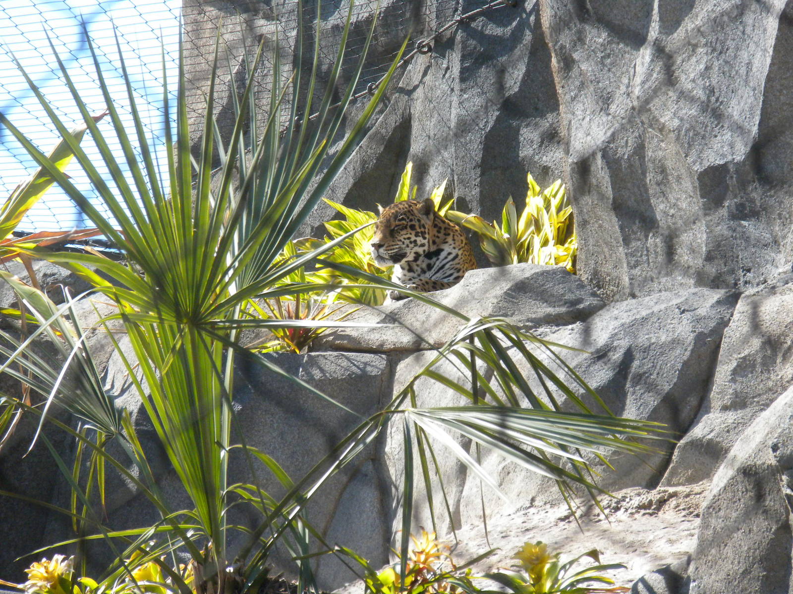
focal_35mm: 238
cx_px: 396
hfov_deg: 8.3
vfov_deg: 6.2
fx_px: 5452
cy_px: 297
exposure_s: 1/500
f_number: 5.2
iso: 196
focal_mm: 42.1
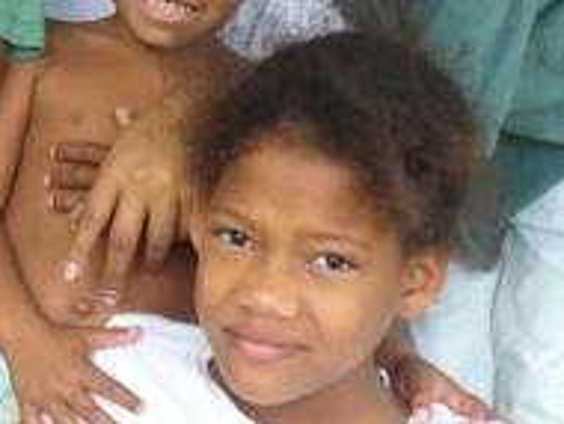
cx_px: 116
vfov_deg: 13.0
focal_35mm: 113
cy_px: 0
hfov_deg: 17.3
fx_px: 1843
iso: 80
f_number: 3
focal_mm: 7.9
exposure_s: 1/80
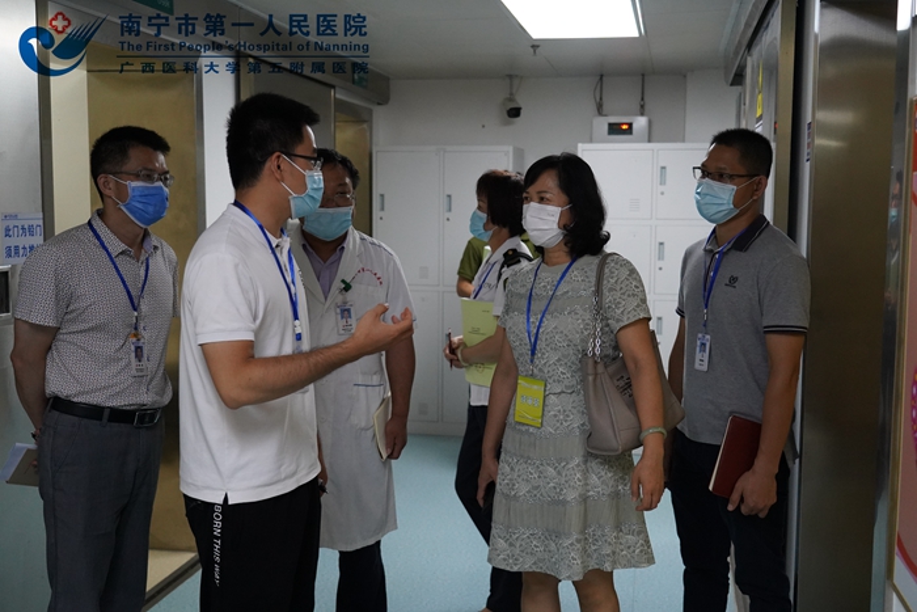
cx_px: 458
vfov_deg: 35.1
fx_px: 968
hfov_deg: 50.7
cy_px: 306
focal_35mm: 38
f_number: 4
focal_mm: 38
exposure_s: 1/200
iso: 5000
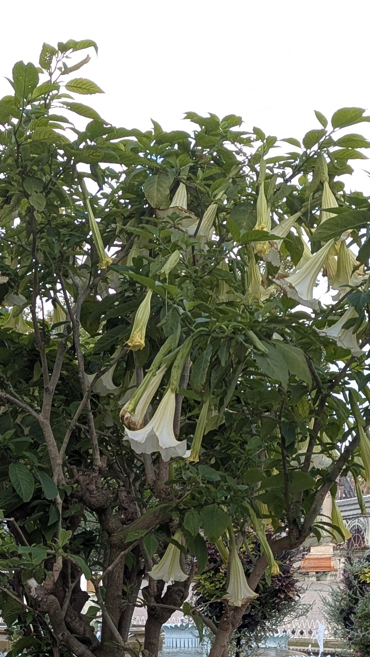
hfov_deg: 16.0
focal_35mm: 73
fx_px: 1273
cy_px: 666
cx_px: -53
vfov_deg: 27.2
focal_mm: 6.81
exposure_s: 1/321
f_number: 1.85
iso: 40
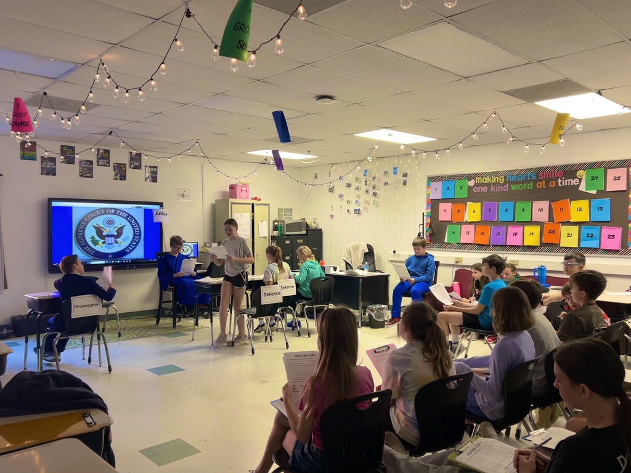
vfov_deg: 53.1
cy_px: 236
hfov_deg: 67.3
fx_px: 474
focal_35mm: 26
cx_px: 316
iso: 100
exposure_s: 1/60
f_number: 1.5
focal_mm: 5.7
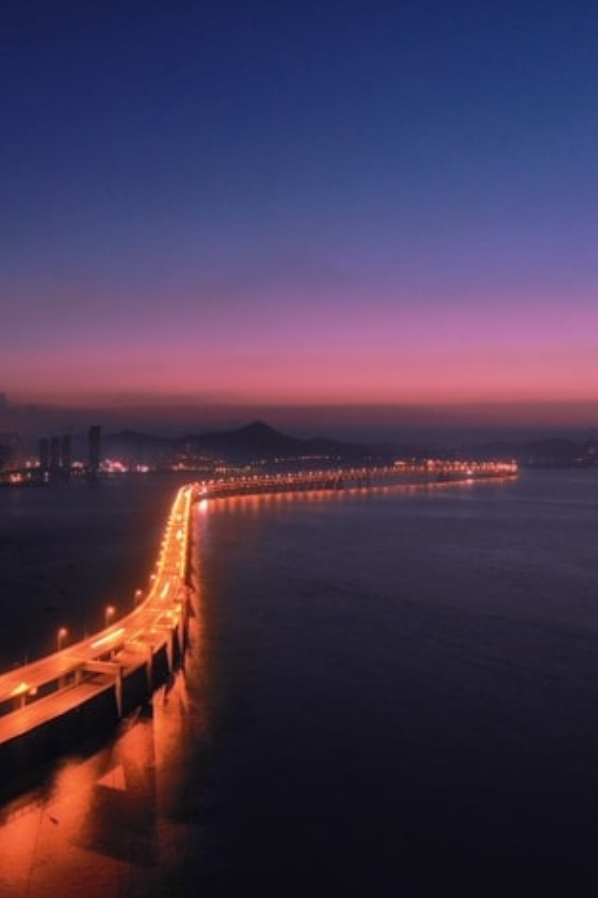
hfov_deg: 37.8
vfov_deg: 55.8
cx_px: 143
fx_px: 848
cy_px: 441
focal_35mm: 34
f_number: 2.8
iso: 100
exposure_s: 2.5
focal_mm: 4.5
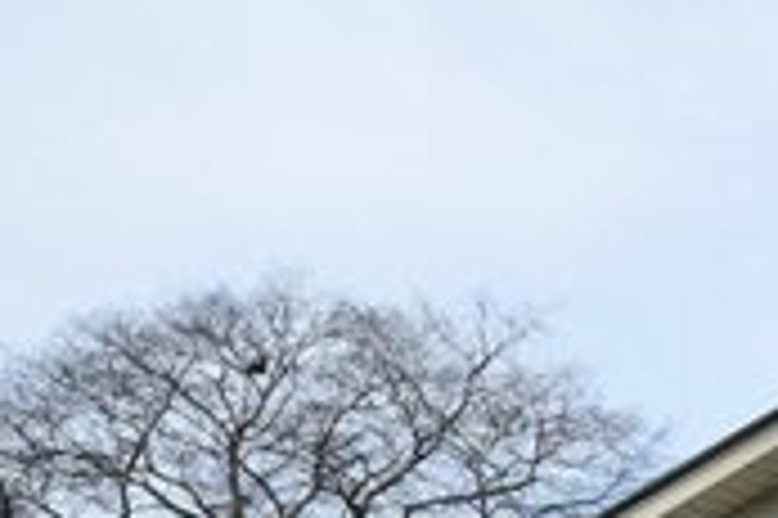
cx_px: 1084
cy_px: 727
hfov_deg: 18.0
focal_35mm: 104
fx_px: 2245
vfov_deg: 12.6
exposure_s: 1/320
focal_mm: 24
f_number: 9
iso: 200
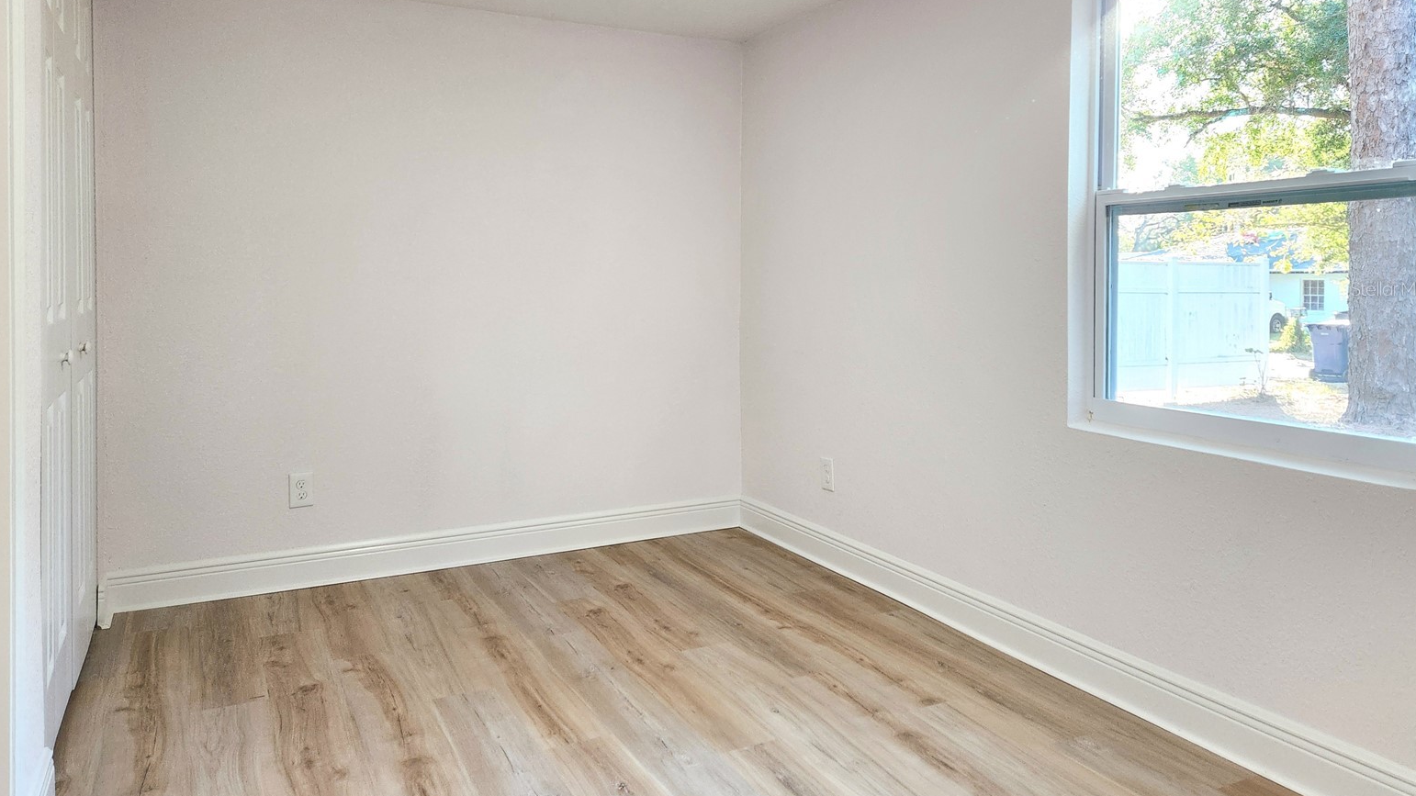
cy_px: 288
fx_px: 976
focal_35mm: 26
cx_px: 702
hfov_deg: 71.9
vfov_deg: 43.9
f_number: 1.8
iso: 400
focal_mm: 5.4
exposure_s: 1/120
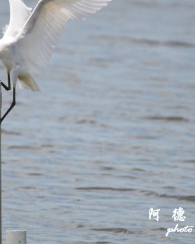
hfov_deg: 1.0
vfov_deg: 1.3
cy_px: 99
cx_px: 48
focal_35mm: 1547
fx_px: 11165
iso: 320
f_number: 6.3
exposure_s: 1/1250
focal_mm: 600
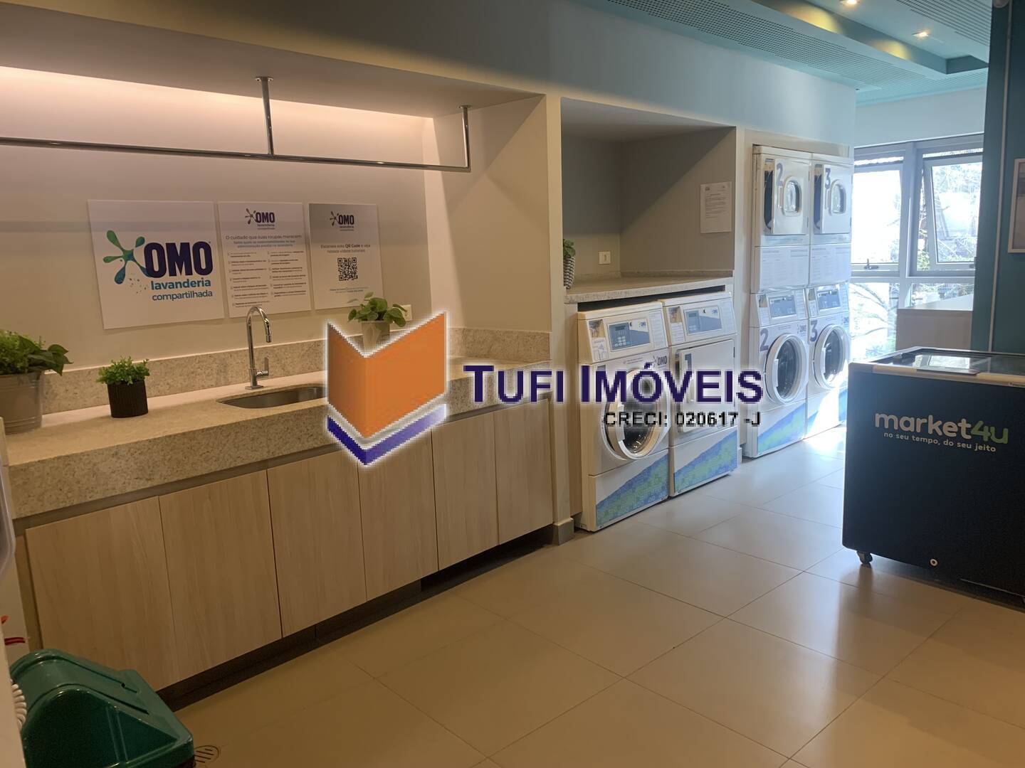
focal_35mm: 26
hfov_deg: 67.3
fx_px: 770
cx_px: 512
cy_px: 384
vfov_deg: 53.1
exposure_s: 1/60
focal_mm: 4.25
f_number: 1.8
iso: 100
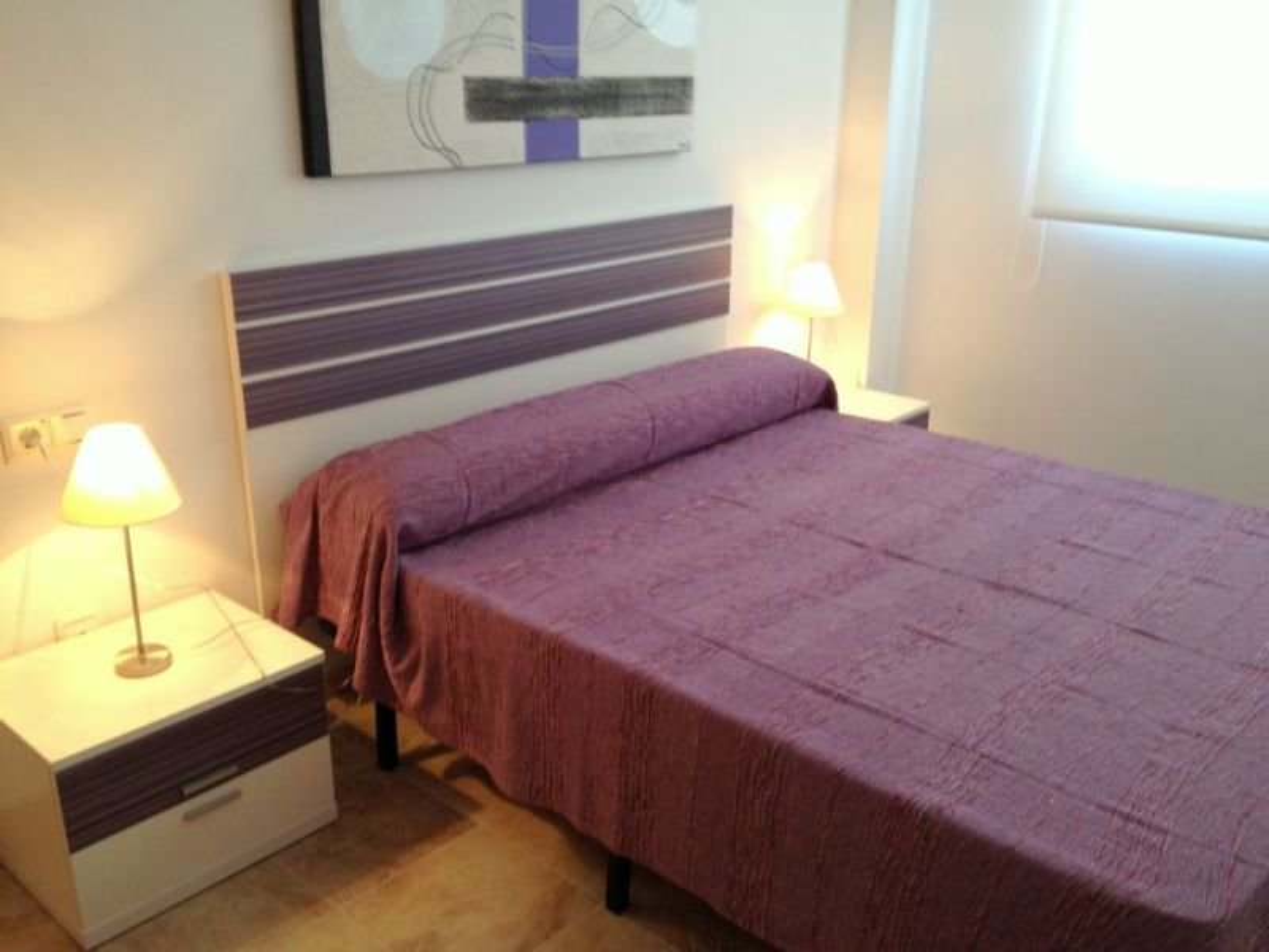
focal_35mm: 35
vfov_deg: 40.7
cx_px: 634
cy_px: 476
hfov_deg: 52.6
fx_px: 1283
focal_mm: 4.28
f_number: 2.4
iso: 80
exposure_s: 1/20
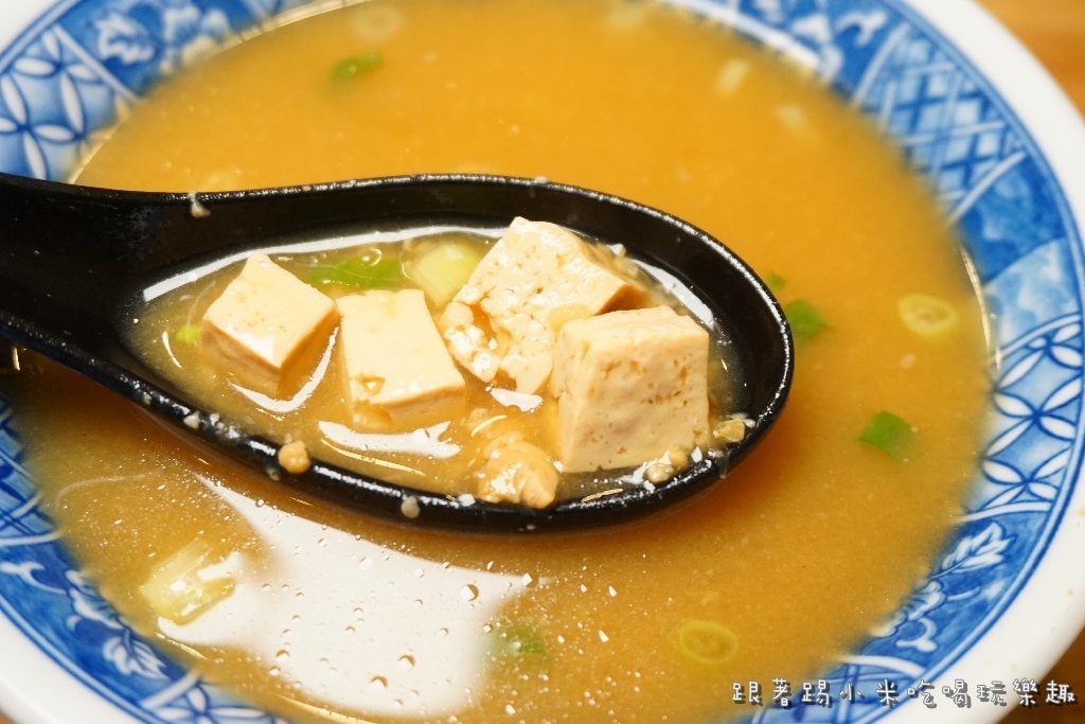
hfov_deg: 46.4
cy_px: 362
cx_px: 542
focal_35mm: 42
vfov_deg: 31.9
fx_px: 1266
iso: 800
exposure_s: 1/60
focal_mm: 28
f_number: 4.5
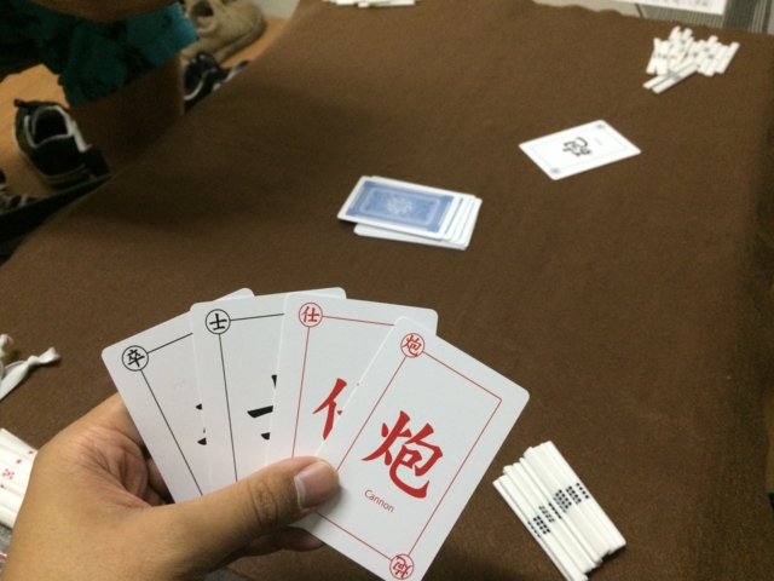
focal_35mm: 29
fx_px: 648
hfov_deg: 61.7
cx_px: 387
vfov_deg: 48.2
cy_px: 290
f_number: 2.2
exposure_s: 1/30
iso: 250
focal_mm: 4.15
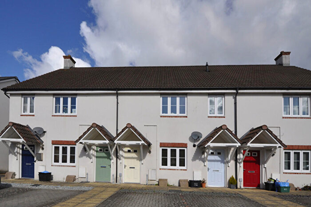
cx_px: 156
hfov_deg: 100.5
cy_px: 104
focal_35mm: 15
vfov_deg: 77.2
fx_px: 129
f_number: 11
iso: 200
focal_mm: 10
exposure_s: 1/500
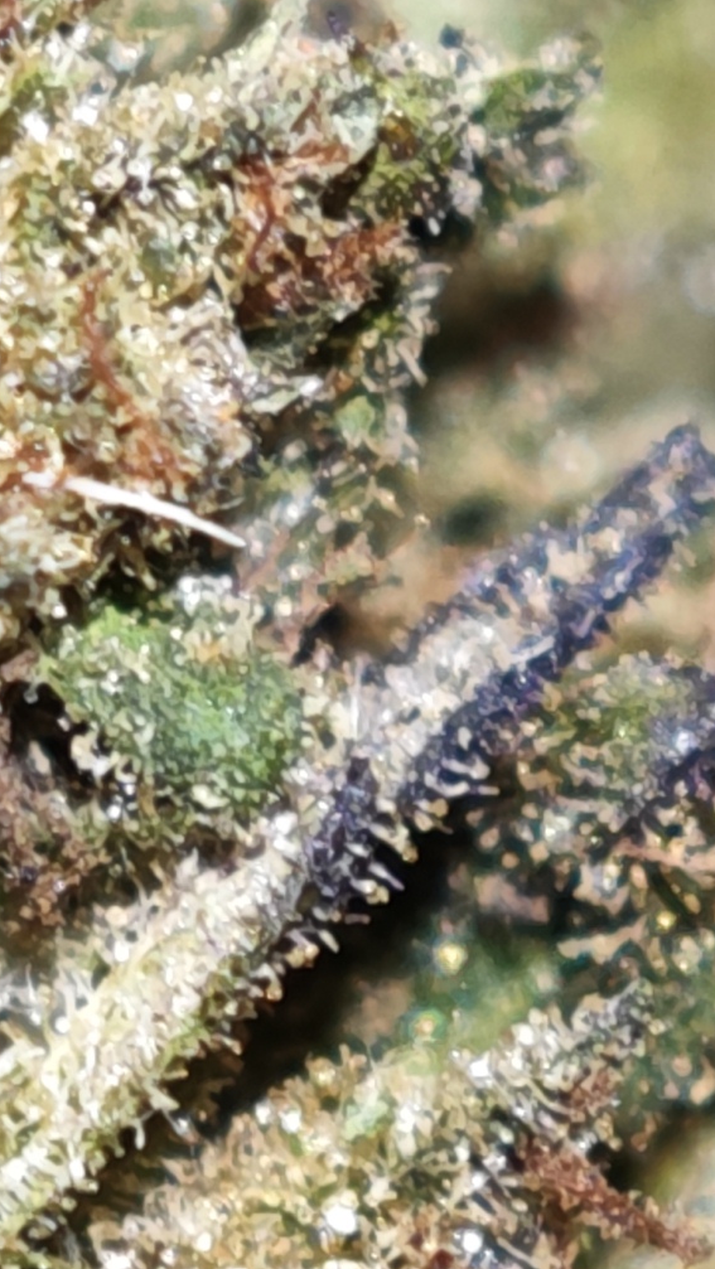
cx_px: -238
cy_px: 378
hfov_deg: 2.7
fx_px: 14920
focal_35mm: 443
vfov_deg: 4.9
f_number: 1.8
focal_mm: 11.5
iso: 125
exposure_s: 1/100
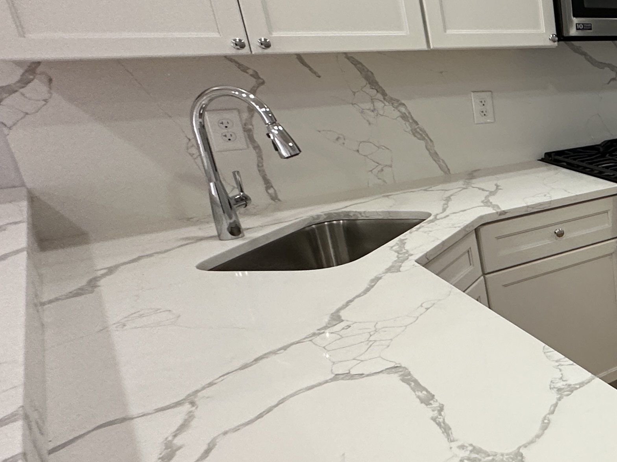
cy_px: 242
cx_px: 781
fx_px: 642
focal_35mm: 36
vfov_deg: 39.6
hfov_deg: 36.3
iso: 320
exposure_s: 1/60
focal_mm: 2.22
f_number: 2.2
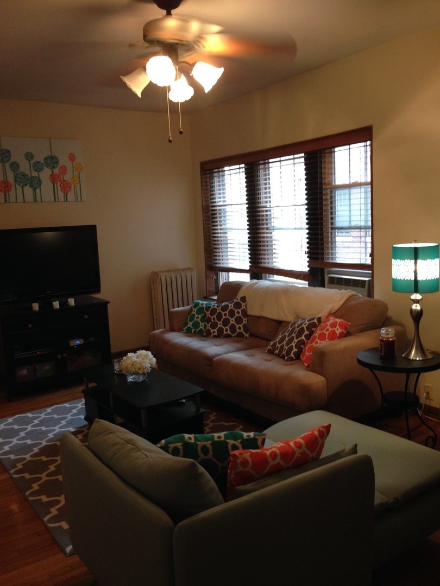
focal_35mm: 33
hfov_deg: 42.9
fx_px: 559
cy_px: 293
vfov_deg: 55.4
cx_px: 220
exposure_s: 1/20
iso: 125
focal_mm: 4.12
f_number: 2.4
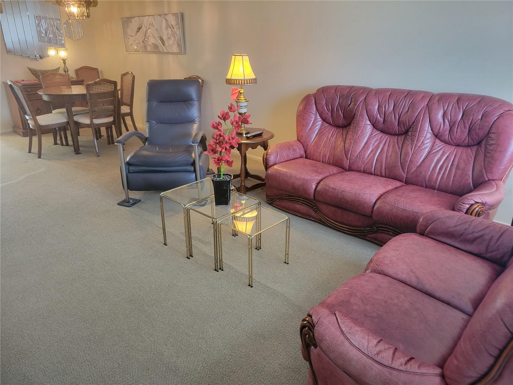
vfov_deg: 53.1
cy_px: 192
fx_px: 385
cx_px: 256
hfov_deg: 67.3
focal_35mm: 26
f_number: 1.8
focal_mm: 5.4
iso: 200
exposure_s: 1/40
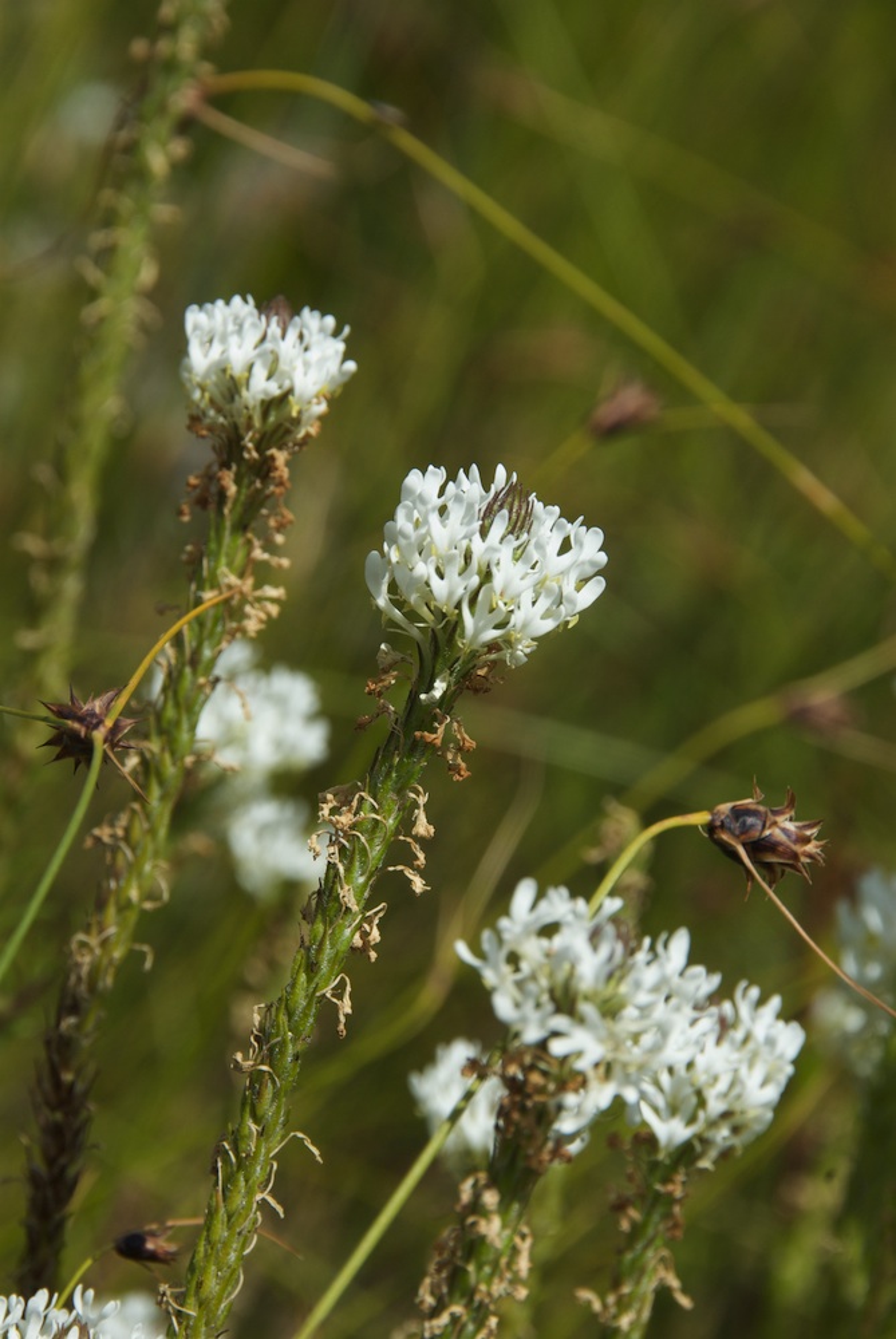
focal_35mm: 300
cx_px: 448
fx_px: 11172
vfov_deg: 6.9
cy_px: 670
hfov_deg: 4.6
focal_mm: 200
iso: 200
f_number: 14
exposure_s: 1/200
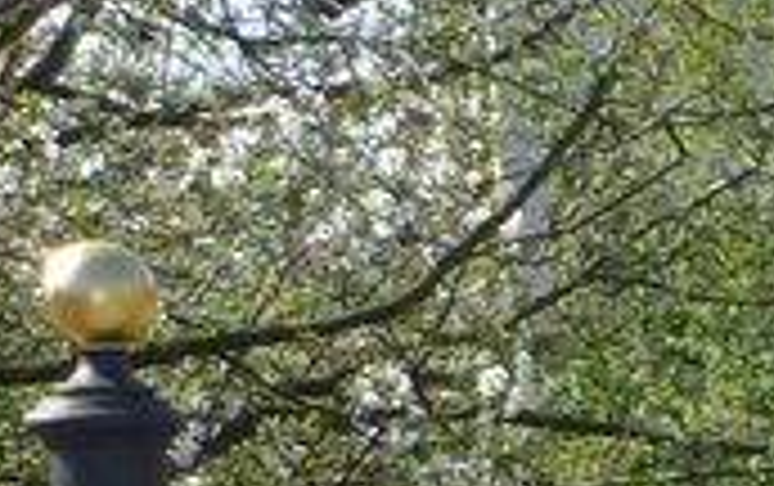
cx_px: 2426
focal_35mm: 244
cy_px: 1112
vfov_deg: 5.3
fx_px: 5154
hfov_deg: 7.4
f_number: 2.8
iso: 80
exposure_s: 1/1000
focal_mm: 5.5
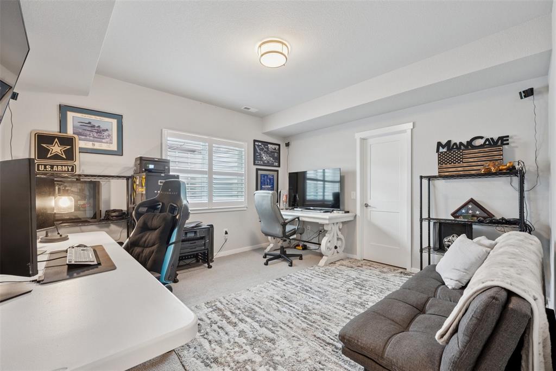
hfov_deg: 100.4
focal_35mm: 15
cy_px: 186
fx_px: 232
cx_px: 278
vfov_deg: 77.3
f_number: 11
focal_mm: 15
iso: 100
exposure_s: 1.3
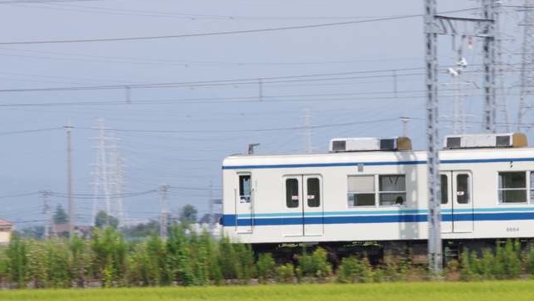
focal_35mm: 378
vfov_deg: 3.2
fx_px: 5353
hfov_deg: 5.7
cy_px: 221
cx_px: 346
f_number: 18
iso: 200
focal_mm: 150
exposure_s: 1/125
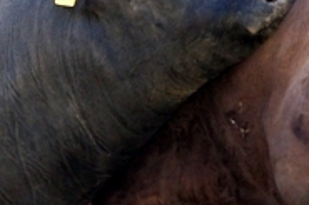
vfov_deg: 3.4
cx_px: 164
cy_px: 88
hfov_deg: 5.1
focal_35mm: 406
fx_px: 3482
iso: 320
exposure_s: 1/160
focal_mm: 100
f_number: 5
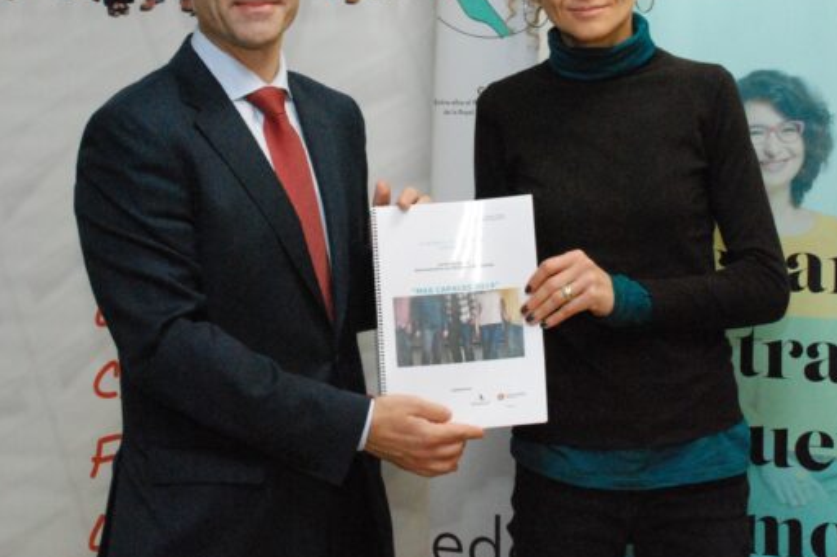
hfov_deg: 25.8
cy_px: 163
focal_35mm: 79
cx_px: 430
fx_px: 1830
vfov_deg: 17.3
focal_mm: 35
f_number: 9
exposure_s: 1/60
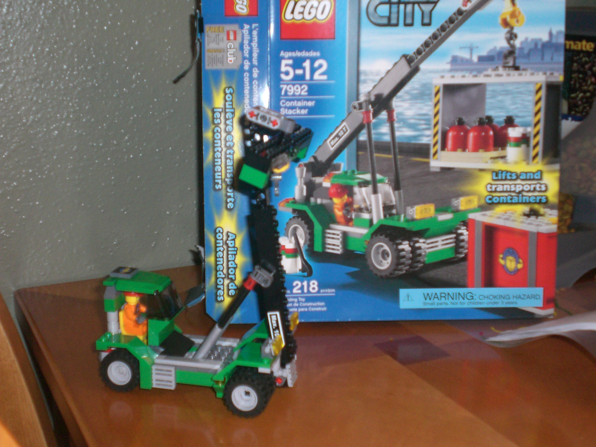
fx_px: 878
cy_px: 224
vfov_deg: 28.6
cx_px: 298
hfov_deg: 37.5
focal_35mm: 51
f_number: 3.6
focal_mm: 8.44
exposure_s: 1/60
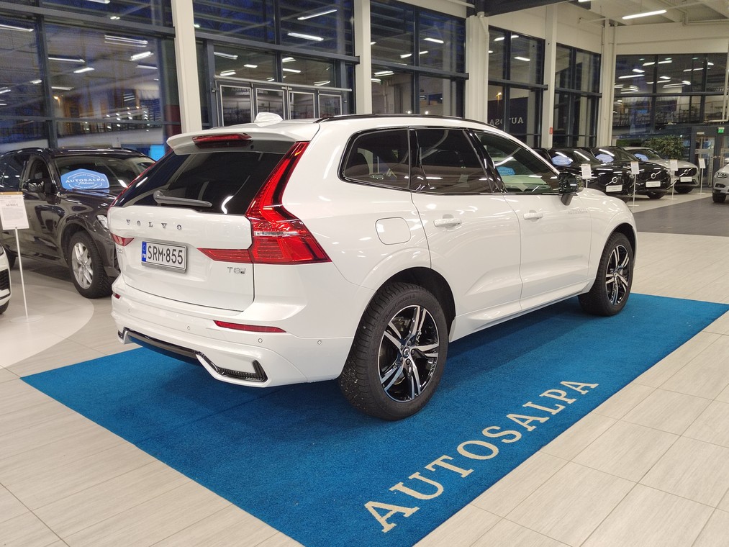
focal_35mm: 29
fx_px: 611
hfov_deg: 61.7
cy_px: 274
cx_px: 364
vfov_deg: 48.2
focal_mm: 5.52
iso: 1319
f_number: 1.9
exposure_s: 1/50
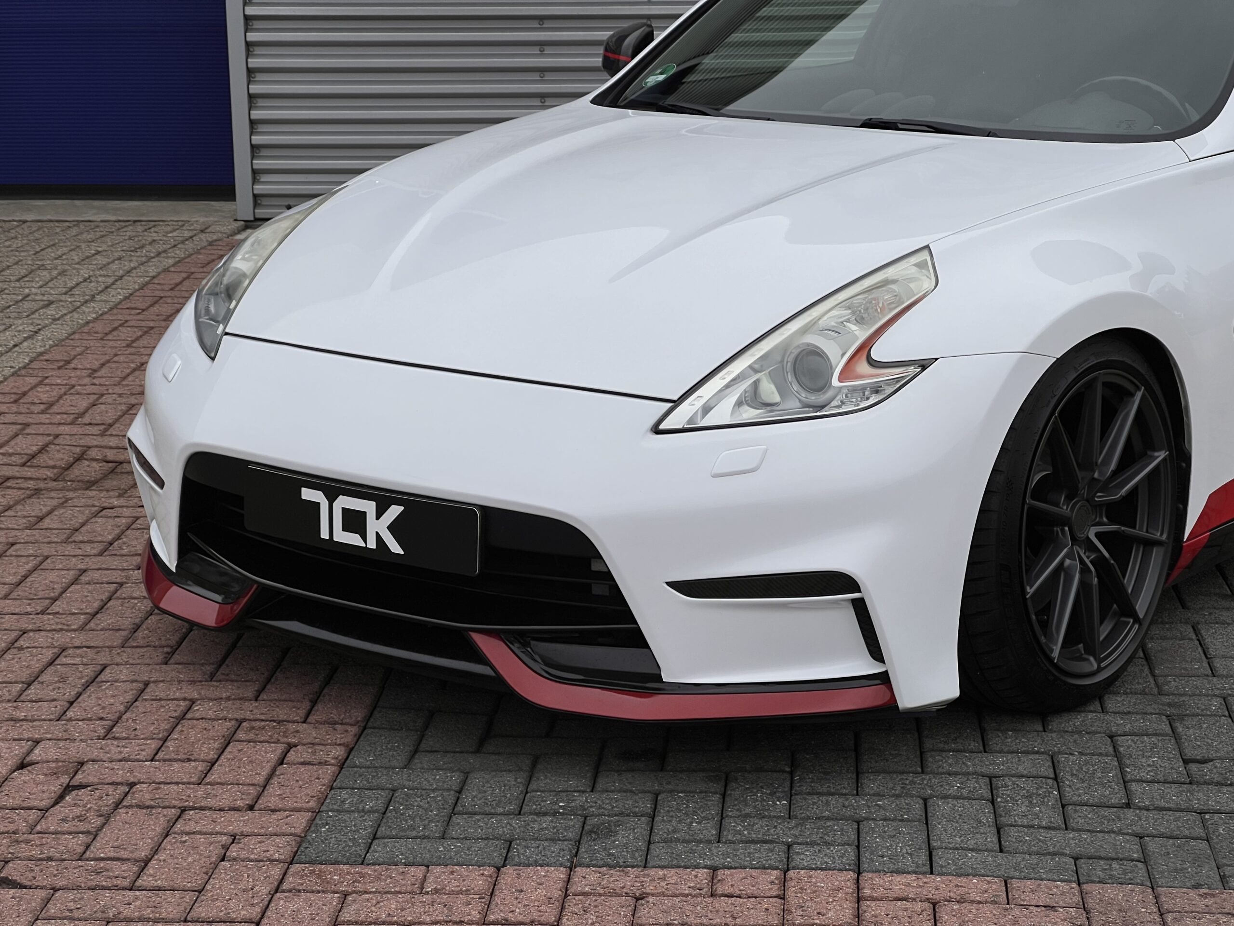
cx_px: 617
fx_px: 2745
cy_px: 463
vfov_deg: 19.1
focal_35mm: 77
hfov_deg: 25.3
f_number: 2.8
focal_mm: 9
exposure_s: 1/567
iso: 32
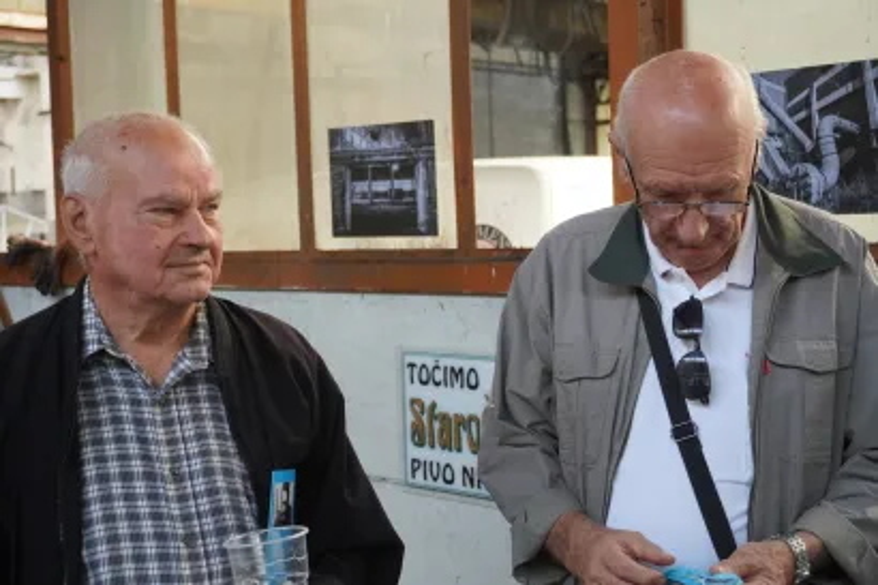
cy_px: 292
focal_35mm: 52
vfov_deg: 25.7
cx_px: 439
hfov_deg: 37.9
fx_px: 1280
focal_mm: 35
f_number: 5.6
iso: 4000
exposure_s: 1/160
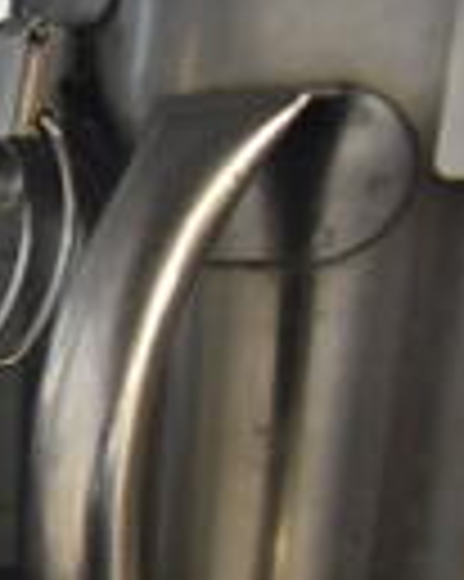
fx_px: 2062
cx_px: -874
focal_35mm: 120
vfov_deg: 15.3
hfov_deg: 10.0
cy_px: 760
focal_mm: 18
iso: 2000
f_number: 3.5
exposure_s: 1/30
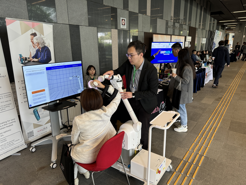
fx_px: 171
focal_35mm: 24
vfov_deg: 56.8
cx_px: 123
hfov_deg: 71.6
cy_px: 92
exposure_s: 1/50
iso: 125
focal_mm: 6.76
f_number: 1.78
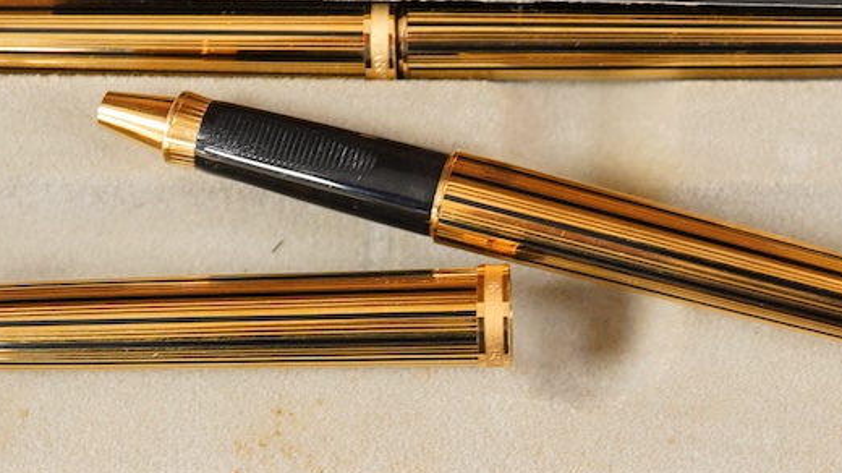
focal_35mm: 102
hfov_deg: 20.8
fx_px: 2276
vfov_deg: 11.9
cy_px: 256
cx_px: 637
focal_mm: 30
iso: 2500
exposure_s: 1/100
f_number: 7.1
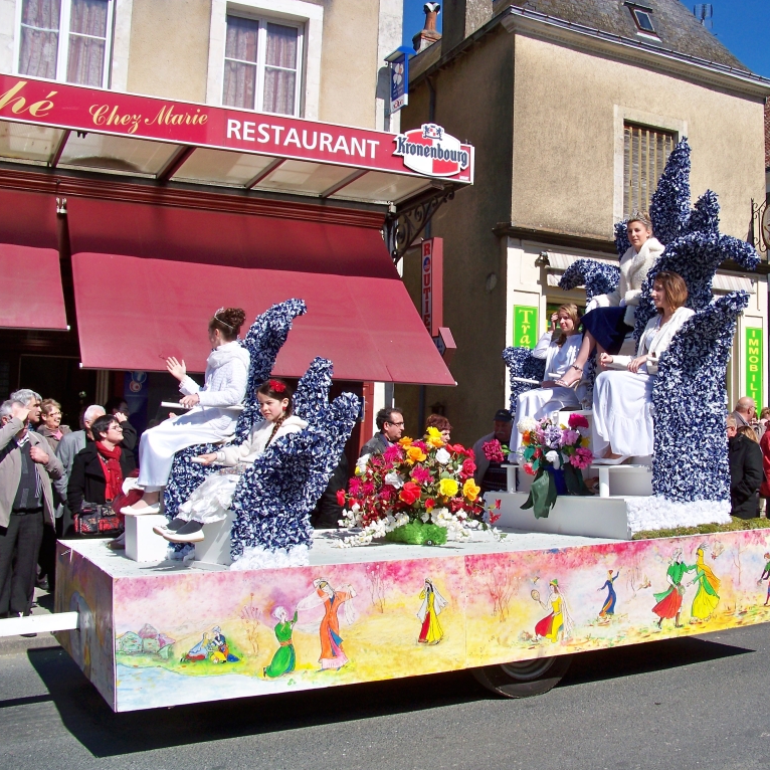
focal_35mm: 39
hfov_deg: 42.5
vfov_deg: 42.8
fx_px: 981
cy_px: 385
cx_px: 484
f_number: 4
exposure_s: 1/800
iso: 80
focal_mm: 5.85
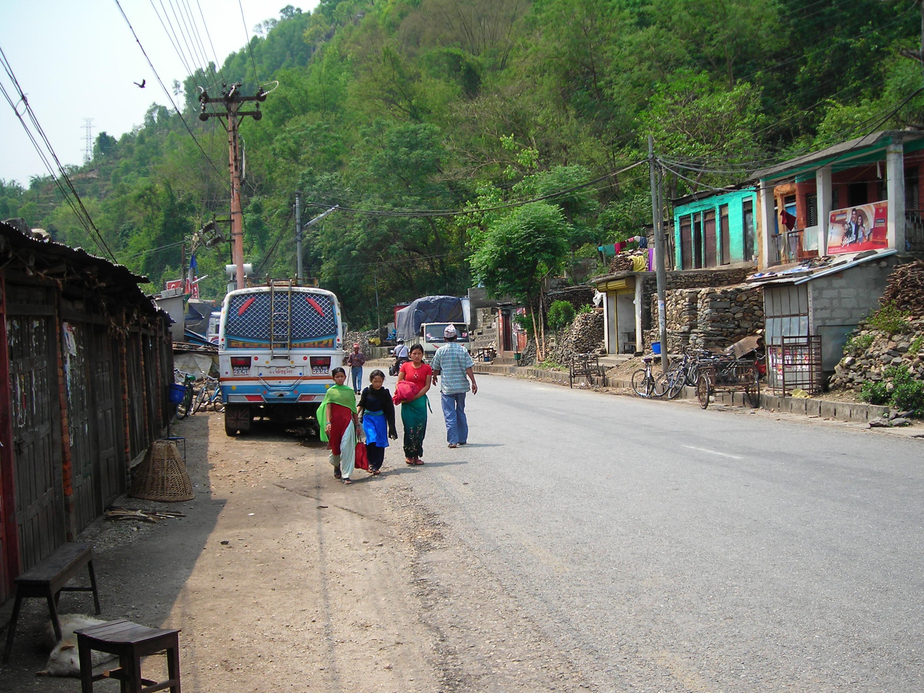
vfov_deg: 34.3
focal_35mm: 42
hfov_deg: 44.8
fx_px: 1121
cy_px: 373
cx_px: 483
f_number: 3.2
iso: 50
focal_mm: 6.3
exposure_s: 1/333
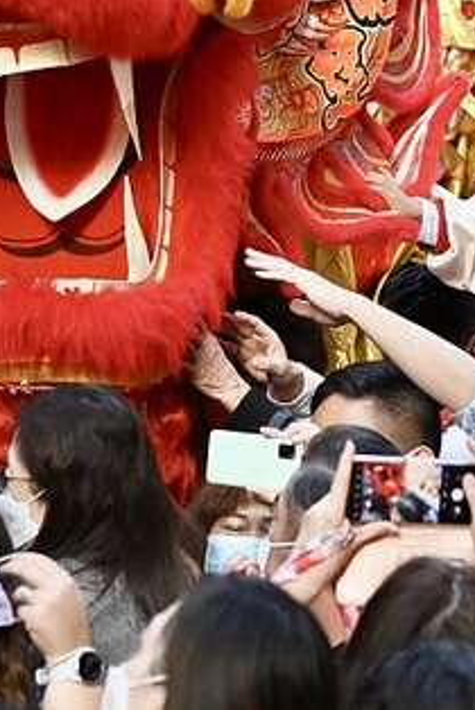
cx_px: 346
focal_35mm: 178
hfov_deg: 7.7
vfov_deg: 11.5
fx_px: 3515
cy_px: 111
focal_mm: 70
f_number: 3.5
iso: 1250
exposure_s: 1/500
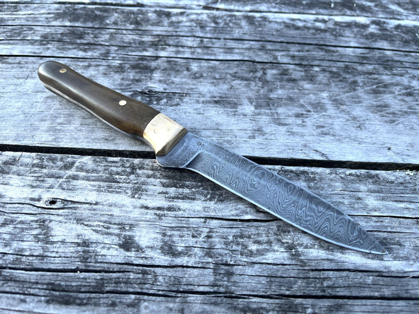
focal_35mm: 26
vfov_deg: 53.1
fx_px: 315
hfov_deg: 67.3
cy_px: 157
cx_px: 210
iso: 64
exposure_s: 1/121
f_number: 1.6
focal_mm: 5.1
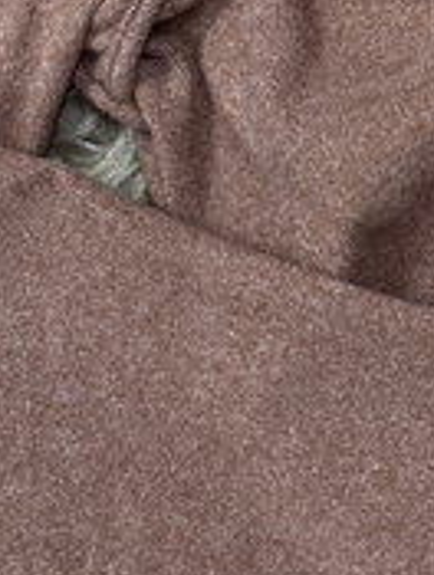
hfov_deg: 17.7
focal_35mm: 79
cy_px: -159
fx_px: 1316
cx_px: 546
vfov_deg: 22.3
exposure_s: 1/50
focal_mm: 4.25
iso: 200
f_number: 1.8
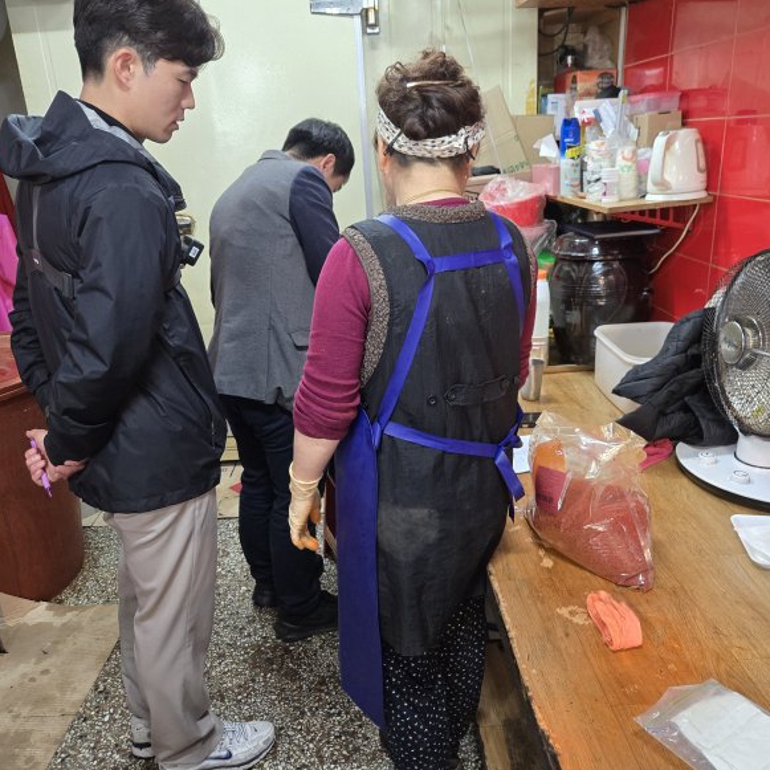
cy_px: 378
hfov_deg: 57.3
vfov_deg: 57.3
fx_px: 705
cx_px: 392
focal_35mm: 28
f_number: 1.8
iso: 640
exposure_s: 1/120
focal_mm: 5.4
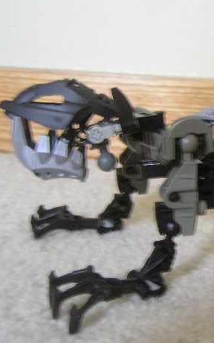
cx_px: 235
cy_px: 172
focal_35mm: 53
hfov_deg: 23.0
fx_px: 495
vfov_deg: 38.2
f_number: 2.8
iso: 100
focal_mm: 5.6
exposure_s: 1/5
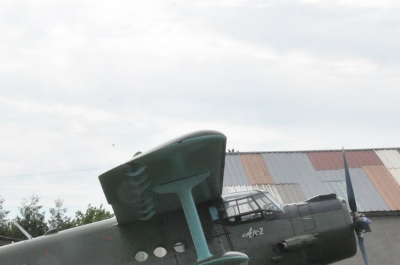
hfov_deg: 12.1
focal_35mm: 170
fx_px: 1884
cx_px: 116
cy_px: 206
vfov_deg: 8.0
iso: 3200
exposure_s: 1/200
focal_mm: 65
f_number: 32
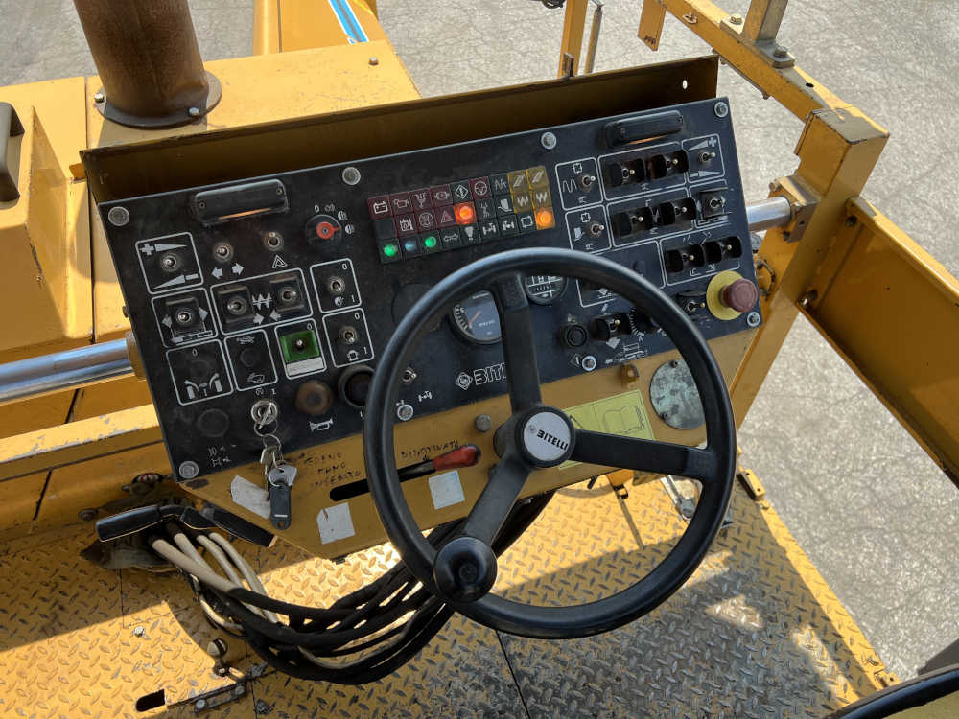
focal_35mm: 26
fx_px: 720
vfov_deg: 53.1
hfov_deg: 67.3
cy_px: 360
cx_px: 480
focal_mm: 5.7
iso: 50
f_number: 1.5
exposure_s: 1/1266
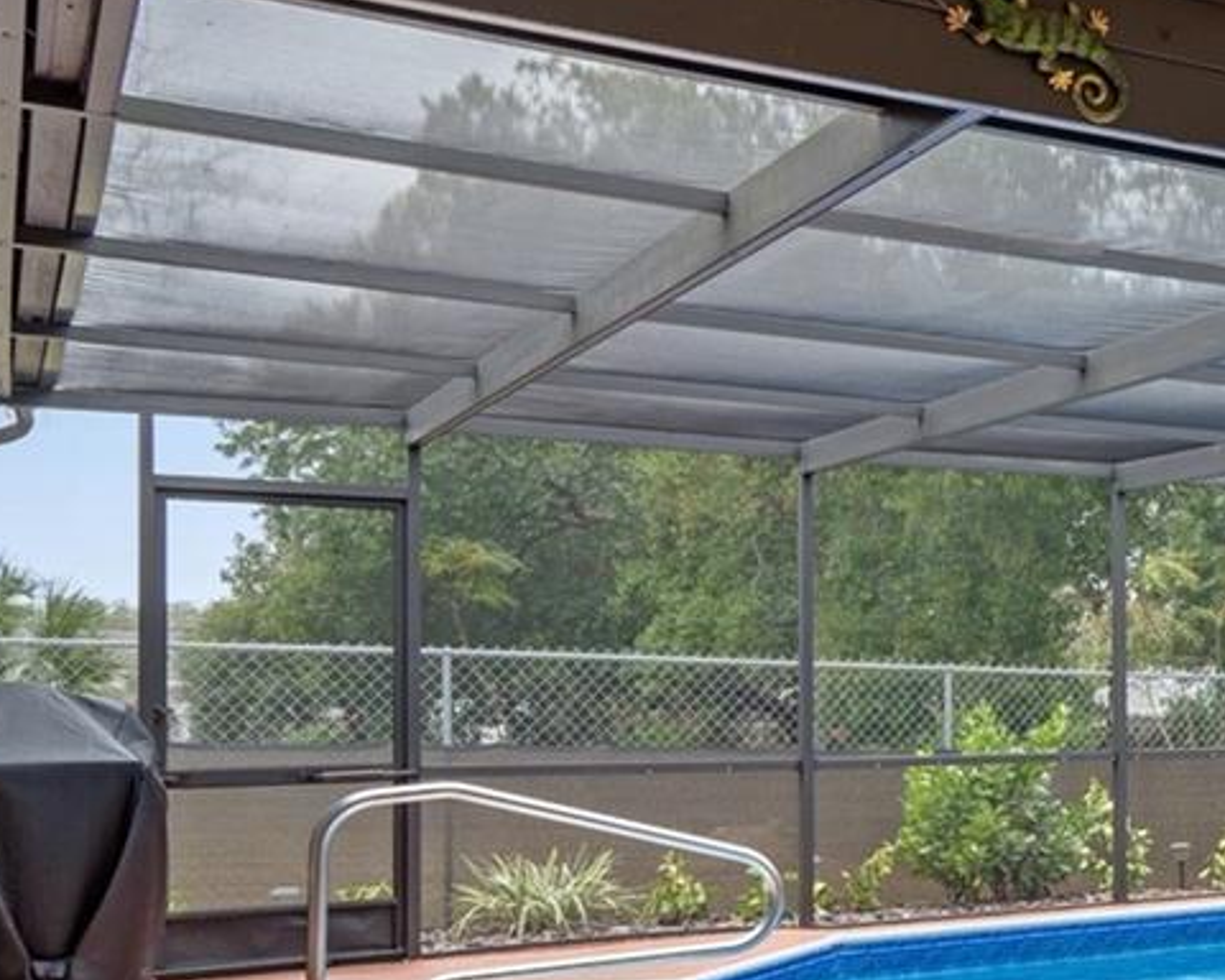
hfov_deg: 29.8
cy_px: 712
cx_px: 1595
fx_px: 1813
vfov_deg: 29.9
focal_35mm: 50
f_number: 8
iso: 400
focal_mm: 16
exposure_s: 1/13
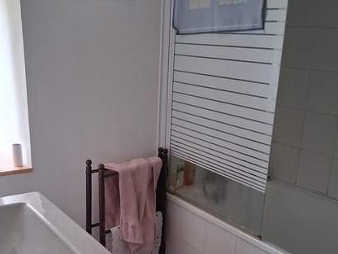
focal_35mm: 48
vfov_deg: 29.7
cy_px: 195
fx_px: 469
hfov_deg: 39.5
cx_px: 132
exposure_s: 1/100
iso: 320
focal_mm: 3.98
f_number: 1.8
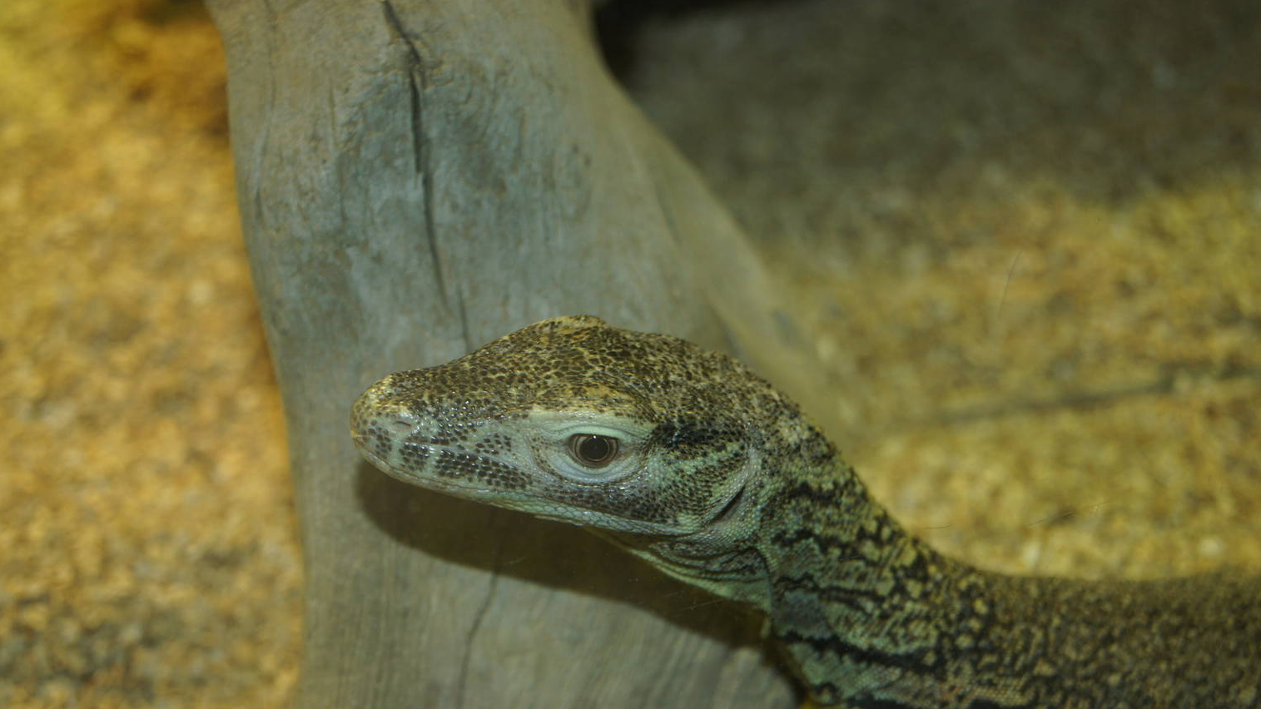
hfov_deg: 25.6
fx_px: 2775
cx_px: 643
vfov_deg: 14.6
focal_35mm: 83
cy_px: 415
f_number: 5.6
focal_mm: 50
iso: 400
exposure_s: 1/80
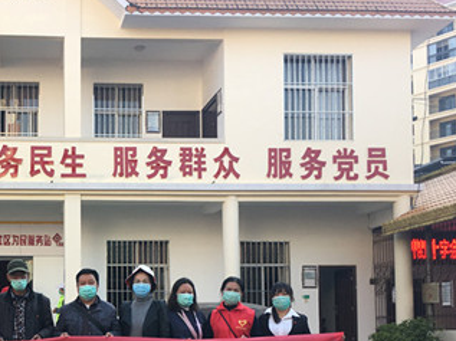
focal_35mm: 54
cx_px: 43
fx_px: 711
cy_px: 299
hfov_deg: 33.6
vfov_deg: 26.2
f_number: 2.2
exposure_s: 1/247
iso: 25
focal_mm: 4.15
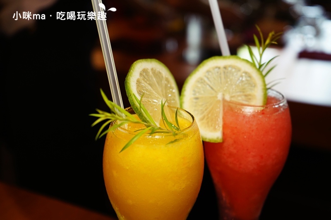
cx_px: 166
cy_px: 110
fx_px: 395
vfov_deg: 31.2
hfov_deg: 45.4
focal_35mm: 43
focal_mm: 43
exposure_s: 1/60
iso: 640
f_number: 4.5
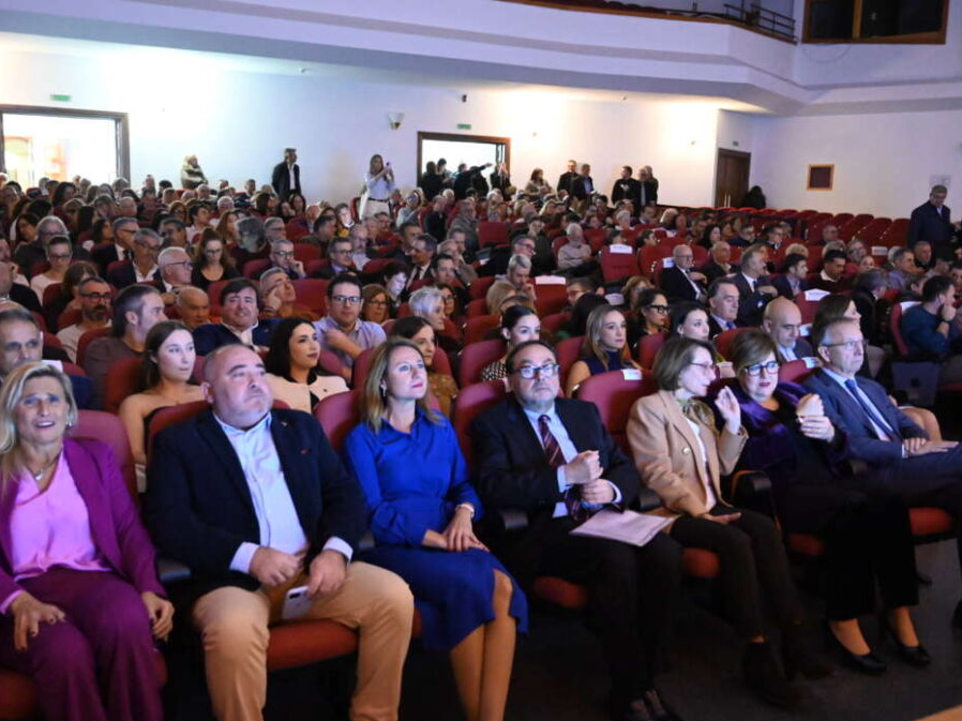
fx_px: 960
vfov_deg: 41.2
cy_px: 357
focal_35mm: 35
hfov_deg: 53.2
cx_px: 474
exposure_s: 1/80
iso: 25600
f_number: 4
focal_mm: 31.5
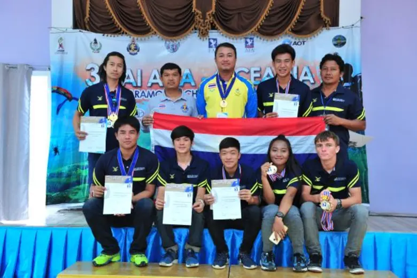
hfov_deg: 44.5
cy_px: 139
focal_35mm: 44
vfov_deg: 30.5
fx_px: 509
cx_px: 208
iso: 1000
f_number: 5
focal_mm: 44
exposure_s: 1/50
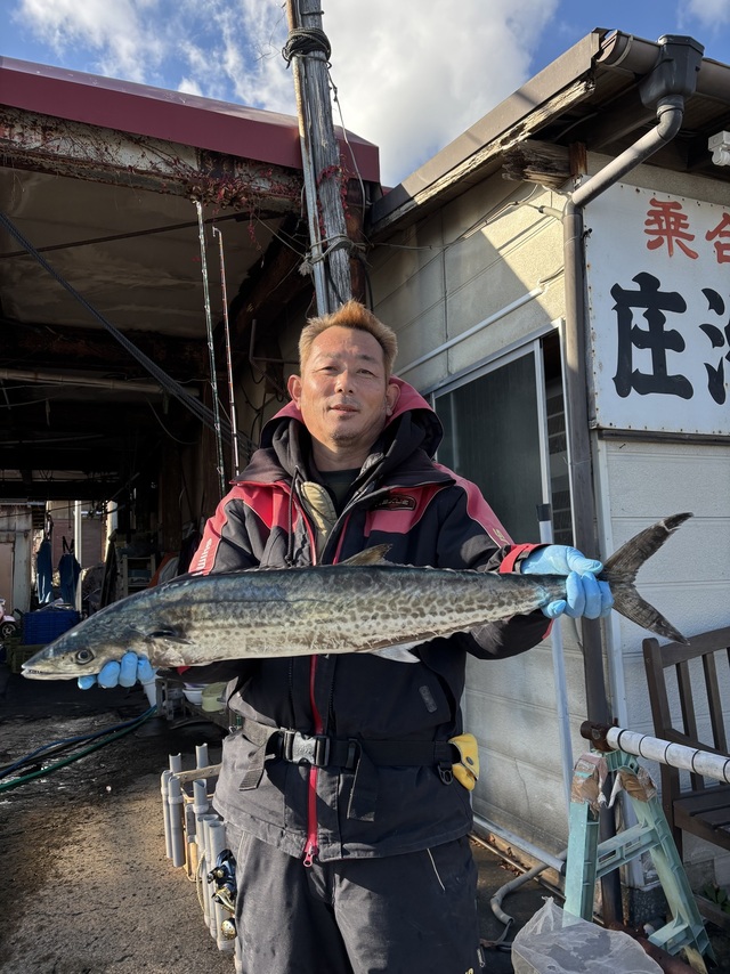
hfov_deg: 53.0
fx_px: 731
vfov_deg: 67.3
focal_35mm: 26
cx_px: 365
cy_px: 487
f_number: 1.6
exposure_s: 1/1543
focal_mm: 5.96
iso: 50
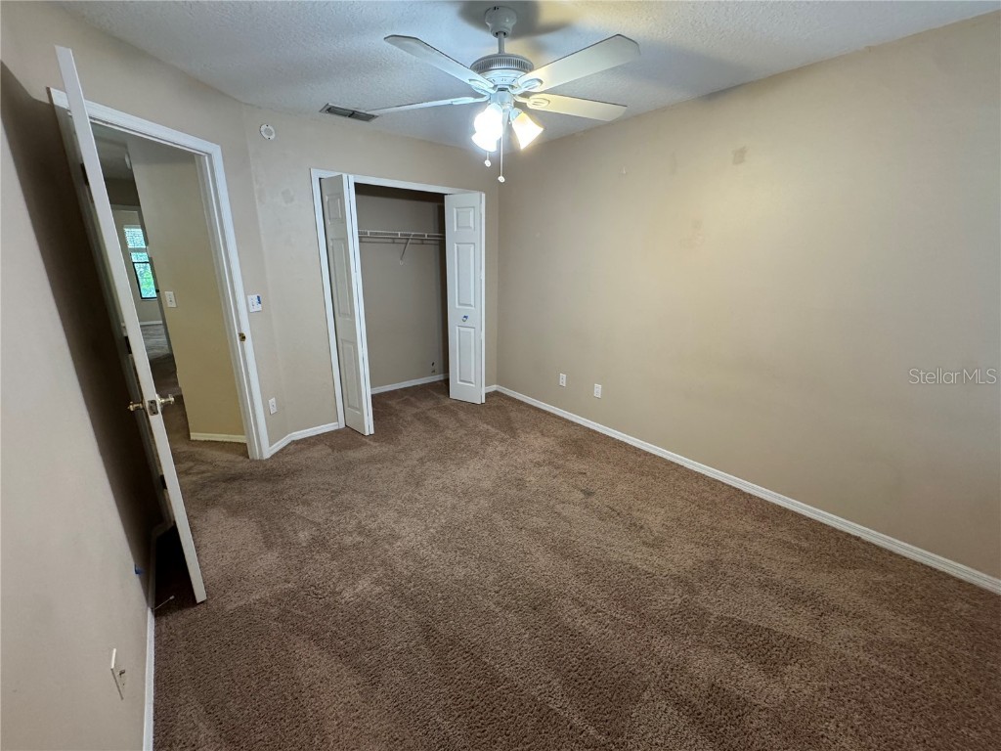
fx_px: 405
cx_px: 500
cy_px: 376
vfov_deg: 85.7
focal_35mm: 14
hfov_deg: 102.1
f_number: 2.2
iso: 320
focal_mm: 2.22
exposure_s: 1/64
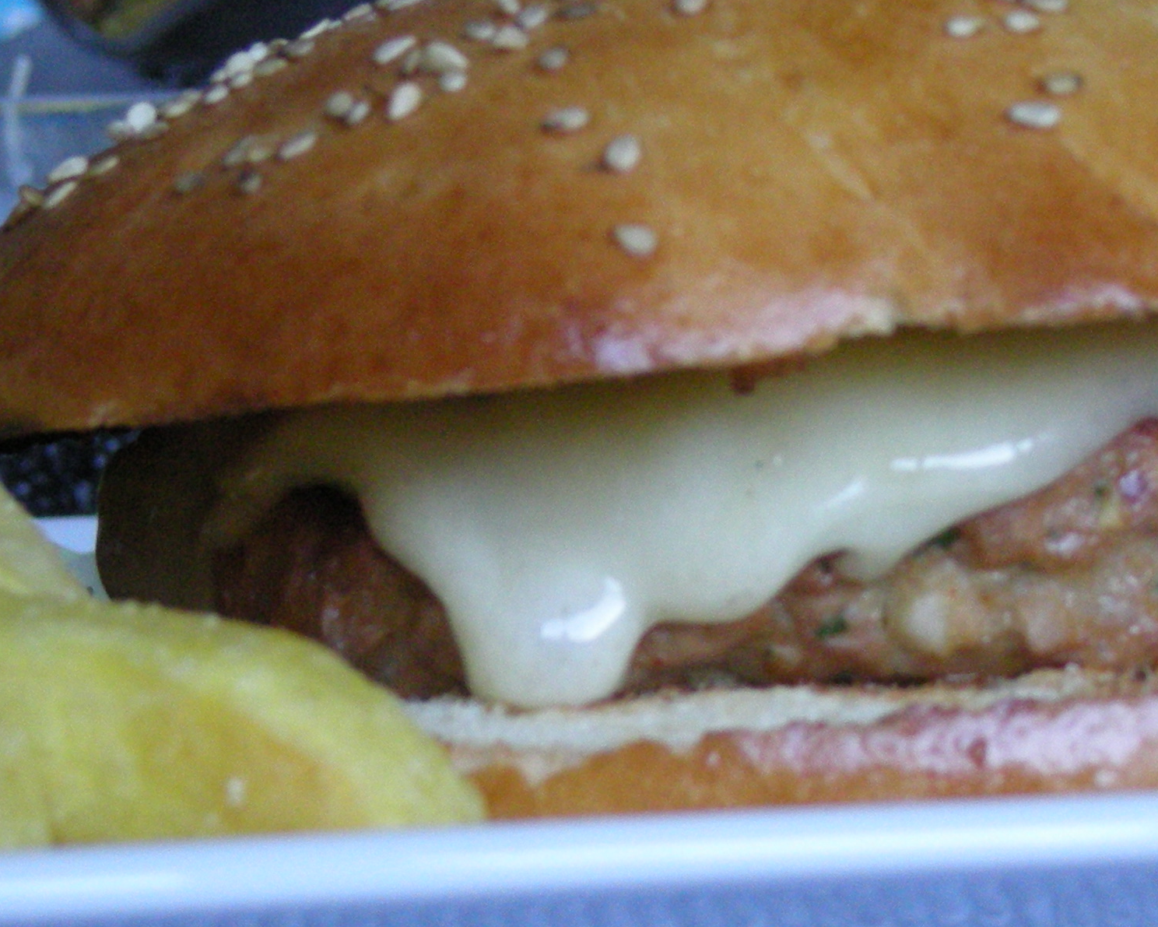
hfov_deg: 14.0
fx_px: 4696
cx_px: 868
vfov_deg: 11.3
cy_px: 516
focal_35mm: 137
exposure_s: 1/60
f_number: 3.7
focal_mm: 11
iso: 301
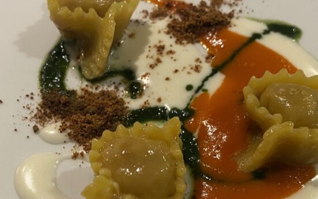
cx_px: 150
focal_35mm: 48
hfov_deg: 41.8
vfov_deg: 26.7
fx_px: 416
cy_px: 138
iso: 200
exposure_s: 1/50
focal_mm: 4.25
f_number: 1.8
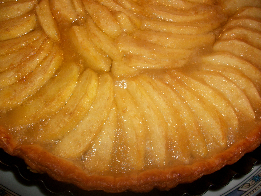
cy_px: 98
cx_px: 130
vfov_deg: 45.4
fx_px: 234
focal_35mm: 31
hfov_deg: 58.4
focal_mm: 5.7
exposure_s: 1/40
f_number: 2.9
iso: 125
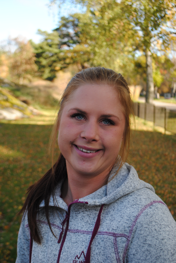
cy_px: 132
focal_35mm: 54
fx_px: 395
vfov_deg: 36.8
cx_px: 88
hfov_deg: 25.1
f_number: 5.6
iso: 125
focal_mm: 36
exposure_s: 1/125
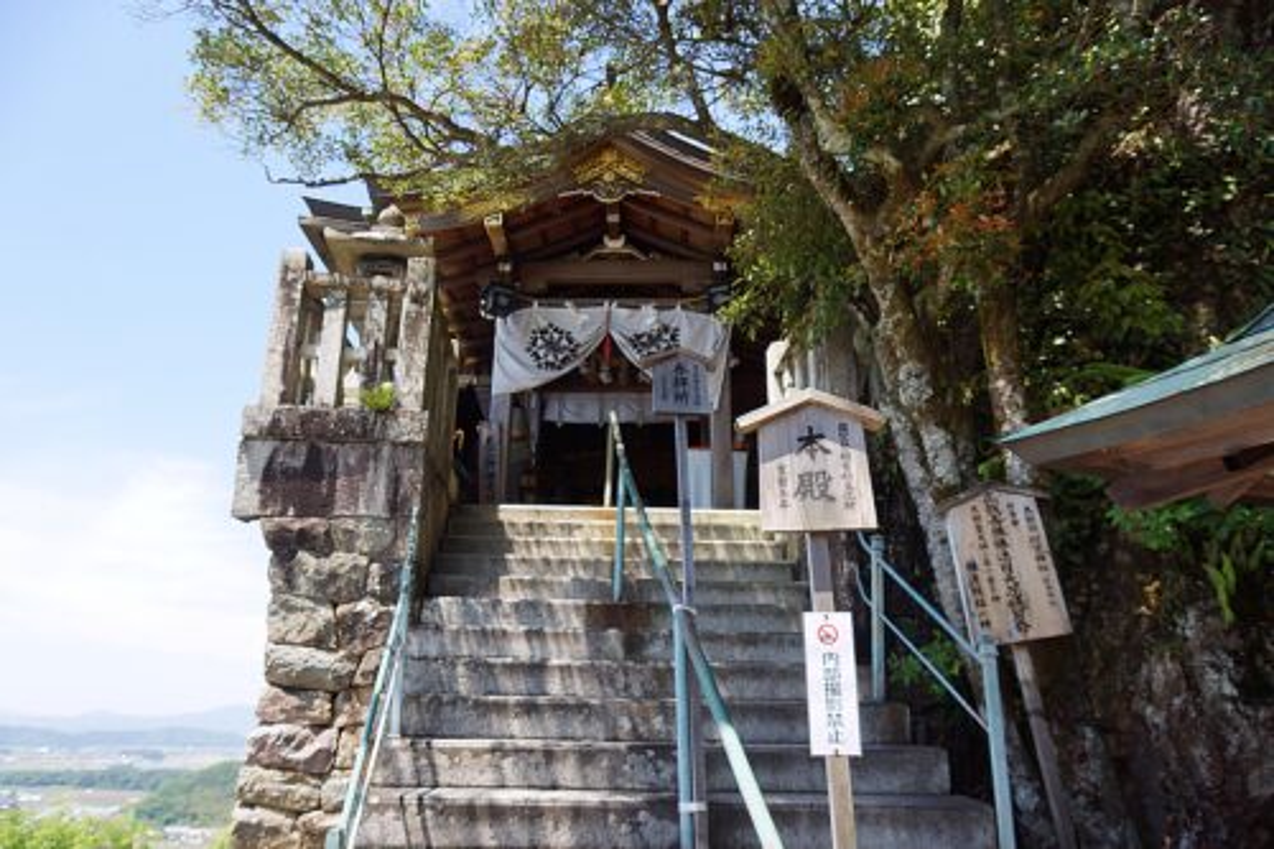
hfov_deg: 73.8
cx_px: 637
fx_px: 849
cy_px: 424
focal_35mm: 24
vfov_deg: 53.1
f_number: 5
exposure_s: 1/250
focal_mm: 16
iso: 100
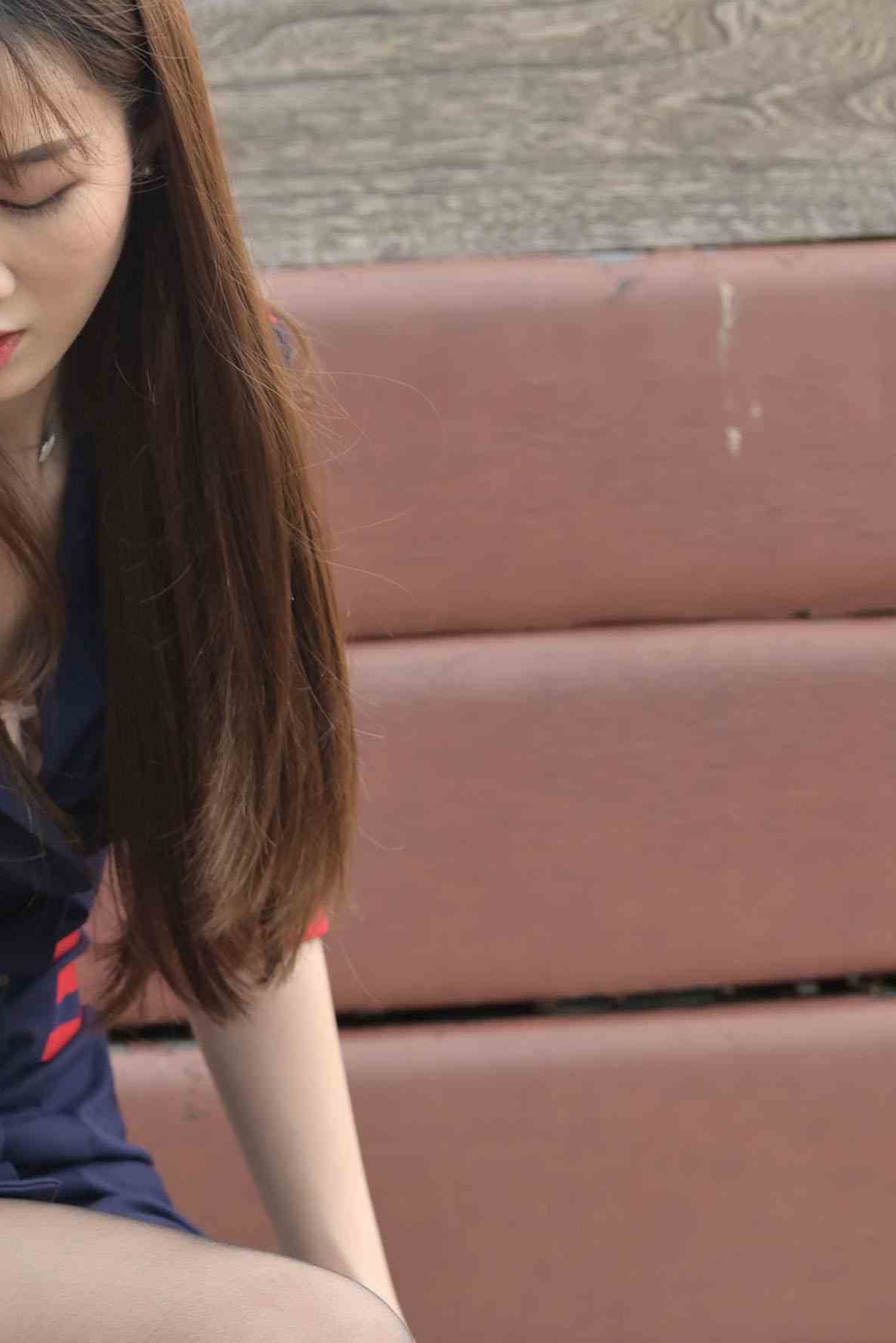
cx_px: -64
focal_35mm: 234
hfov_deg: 5.9
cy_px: 903
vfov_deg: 8.8
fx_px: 8732
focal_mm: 90
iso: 200
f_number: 4
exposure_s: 1/320
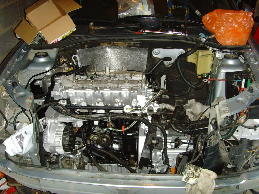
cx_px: 130
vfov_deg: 36.8
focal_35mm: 39
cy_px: 97
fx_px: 292
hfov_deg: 47.9
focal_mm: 6.6
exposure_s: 1/45
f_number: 3.5
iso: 200
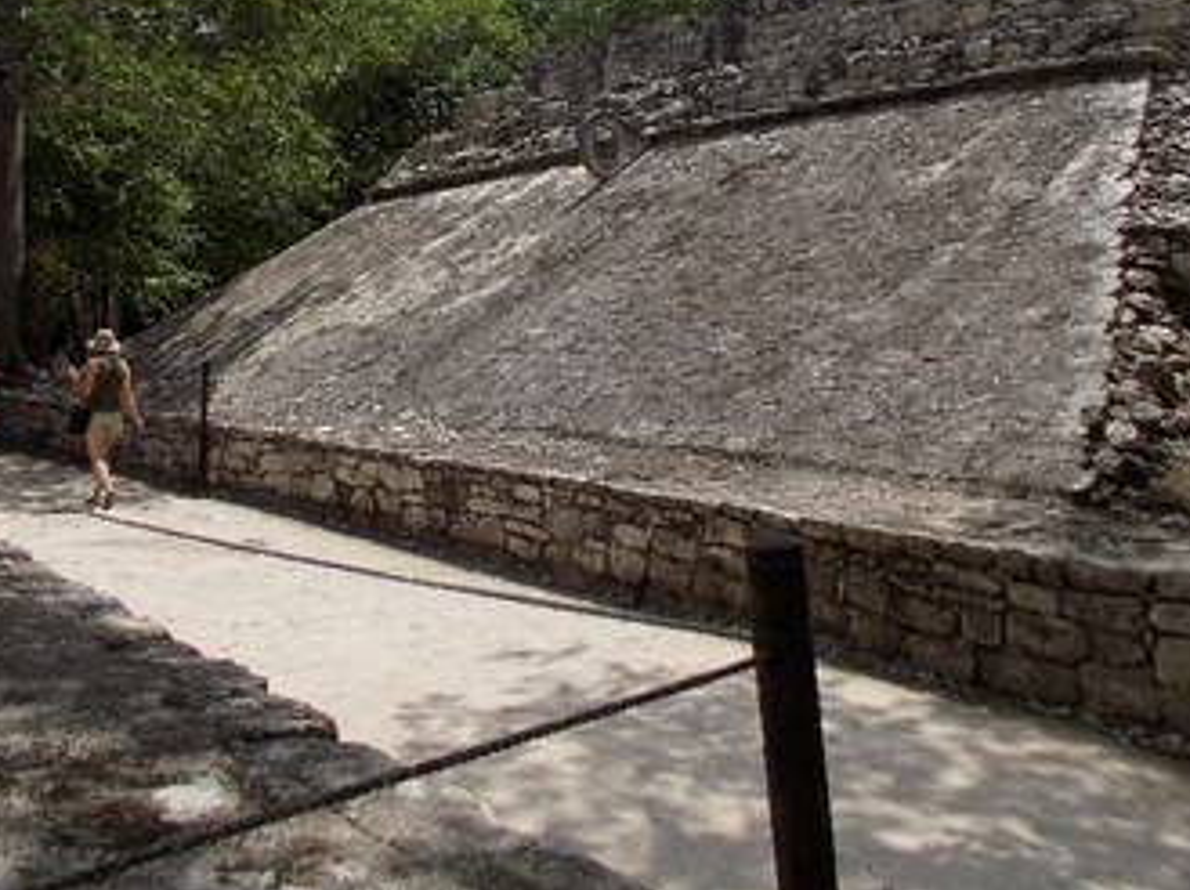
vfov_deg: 39.5
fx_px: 1202
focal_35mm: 35
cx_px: 532
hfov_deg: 52.6
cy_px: 222
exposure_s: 1/1250
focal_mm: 4
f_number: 3.1
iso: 80
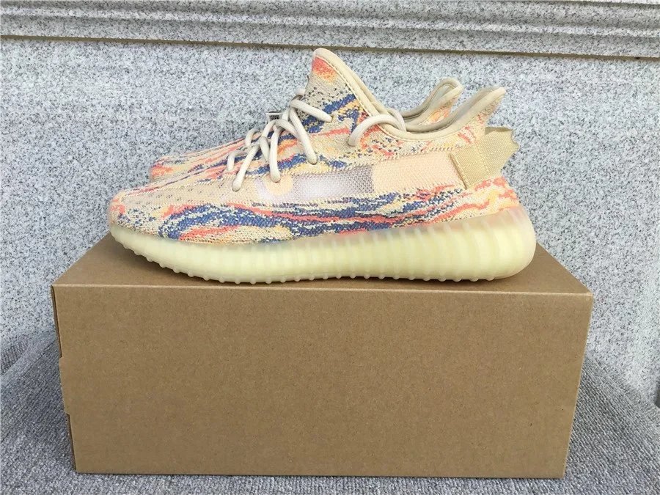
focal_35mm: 31
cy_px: 248
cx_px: 330
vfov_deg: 45.4
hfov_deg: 58.4
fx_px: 591
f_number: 2.4
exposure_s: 1/280
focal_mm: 3.3
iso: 25
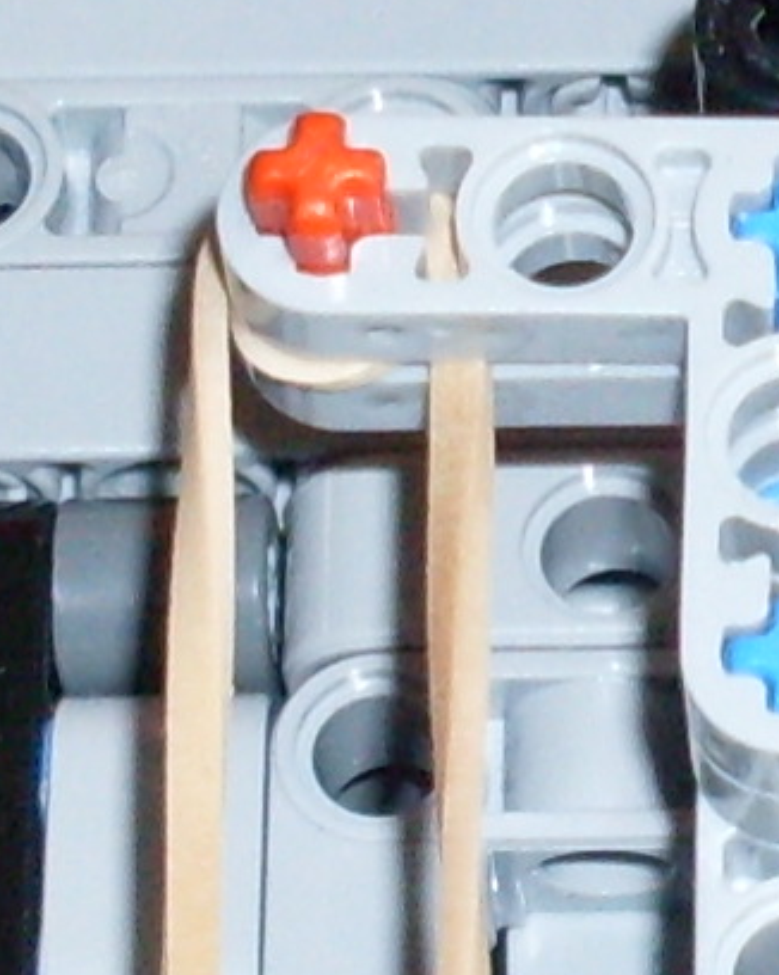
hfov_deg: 5.2
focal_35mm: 297
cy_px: 272
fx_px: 8566
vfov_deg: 6.5
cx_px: 1080
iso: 100
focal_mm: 6.3
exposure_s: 1/45
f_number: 2.8
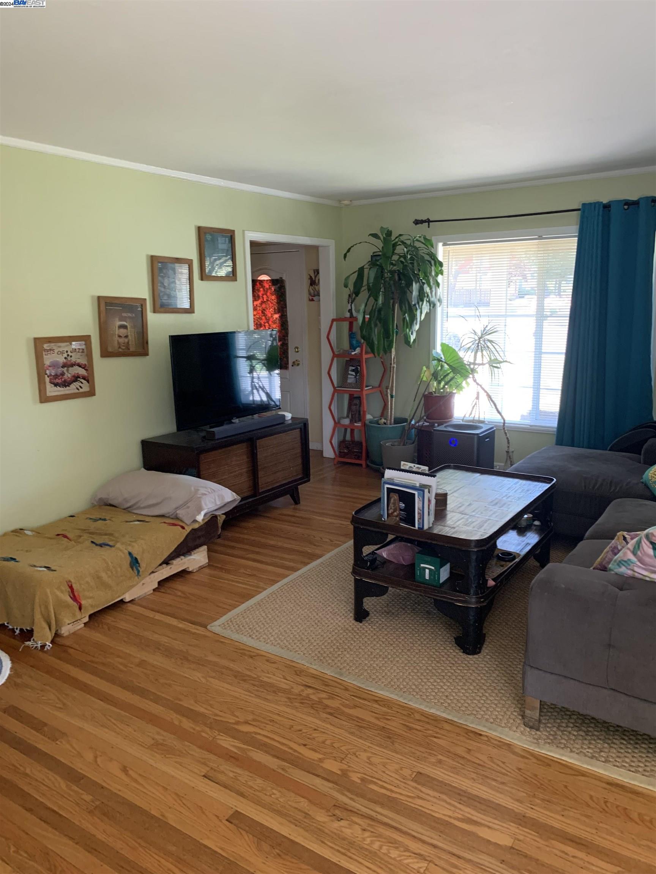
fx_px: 657
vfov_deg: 67.3
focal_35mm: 26
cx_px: 328
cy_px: 437
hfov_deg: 53.1
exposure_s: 1/60
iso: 250
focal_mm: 4.25
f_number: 1.8
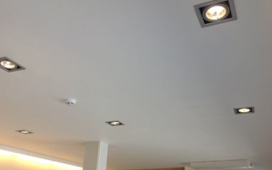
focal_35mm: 38
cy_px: 97
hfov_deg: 51.5
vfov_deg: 33.5
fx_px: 282
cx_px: 136
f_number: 2.4
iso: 80
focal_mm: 4.28
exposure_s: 1/50
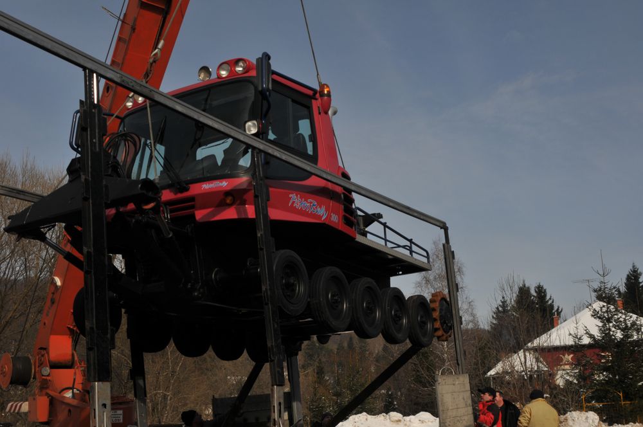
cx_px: 322
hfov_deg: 46.5
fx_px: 749
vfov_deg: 31.8
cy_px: 214
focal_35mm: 42
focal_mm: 28
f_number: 13
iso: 200
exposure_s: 1/640
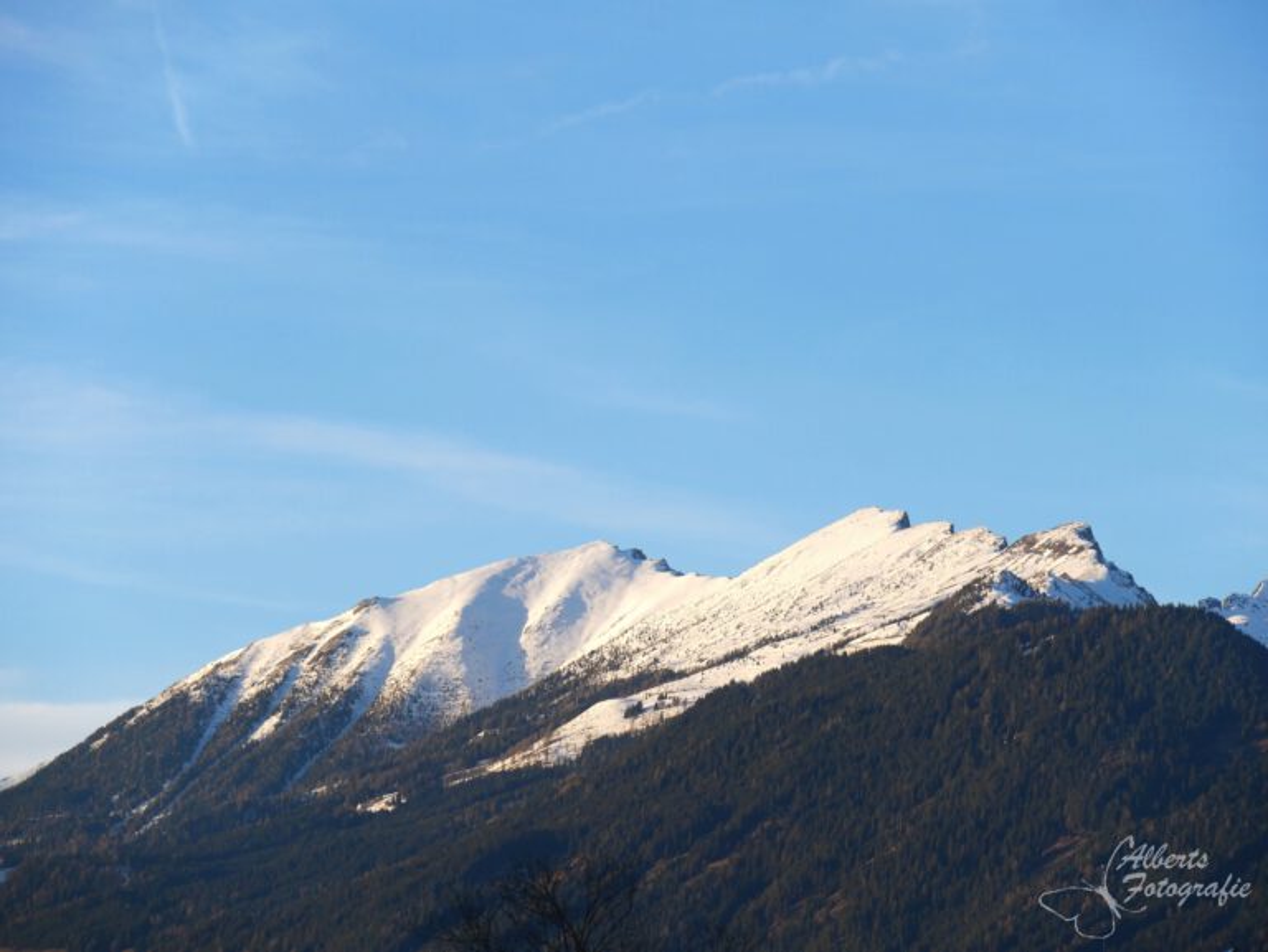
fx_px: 6744
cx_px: 634
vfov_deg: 8.1
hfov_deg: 10.7
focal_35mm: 184
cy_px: 476
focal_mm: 92
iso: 200
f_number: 6.3
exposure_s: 1/400
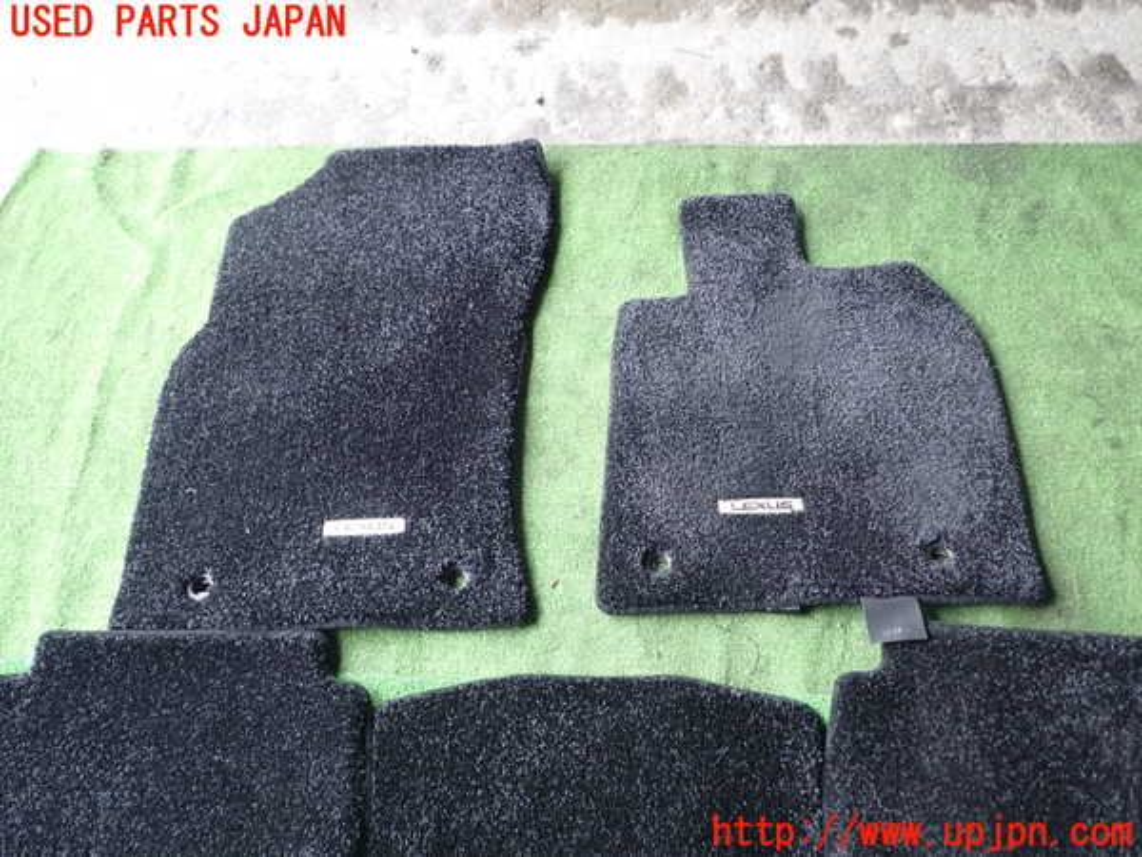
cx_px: 571
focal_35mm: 28
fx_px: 924
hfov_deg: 63.4
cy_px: 428
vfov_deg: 49.7
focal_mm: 5.05
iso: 200
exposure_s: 1/30
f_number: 2.2
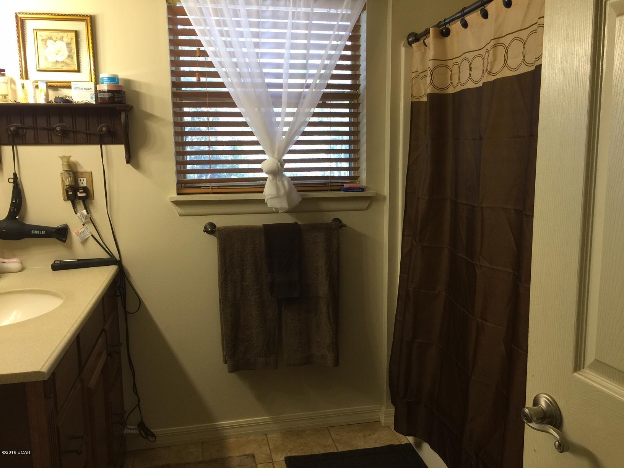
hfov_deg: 61.7
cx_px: 312
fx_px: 523
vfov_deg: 48.2
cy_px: 234
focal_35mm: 29
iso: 40
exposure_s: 1/30
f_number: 2.2
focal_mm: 4.15
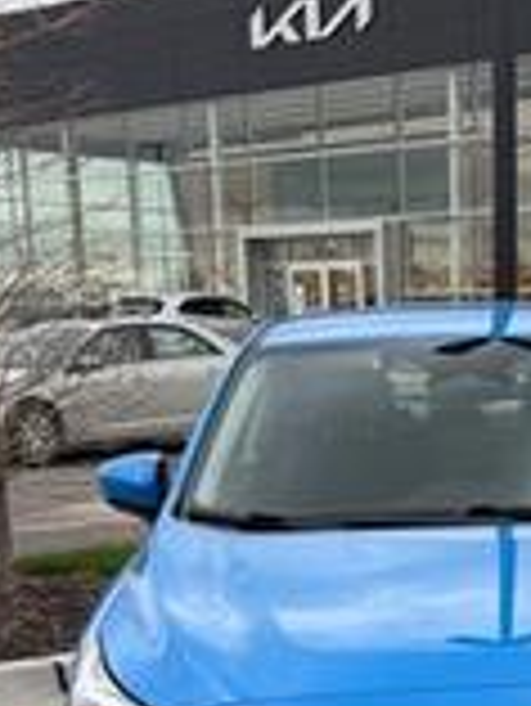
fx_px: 1573
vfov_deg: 23.9
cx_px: 500
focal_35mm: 77
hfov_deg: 18.8
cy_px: 755
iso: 80
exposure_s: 1/342
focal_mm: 6.76
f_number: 1.78
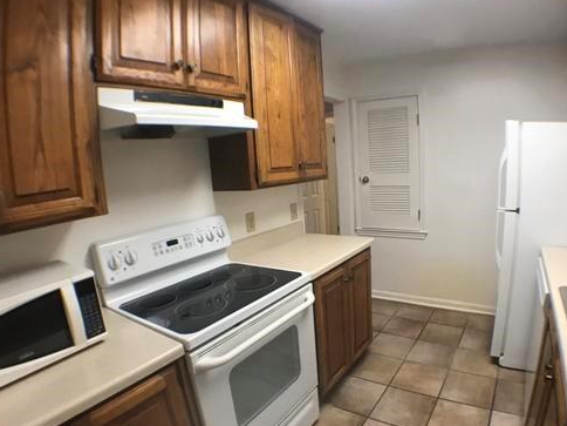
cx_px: 326
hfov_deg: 50.0
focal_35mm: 37
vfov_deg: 38.6
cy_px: 234
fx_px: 606
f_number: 1.8
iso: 40
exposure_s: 1/30
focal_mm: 3.99
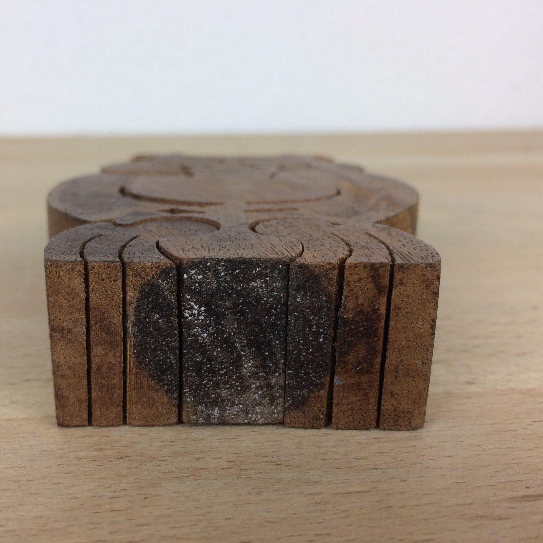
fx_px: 621
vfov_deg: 47.2
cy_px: 270
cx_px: 222
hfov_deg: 47.0
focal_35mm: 35
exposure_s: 1/100
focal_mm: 4.15
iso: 64
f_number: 2.2
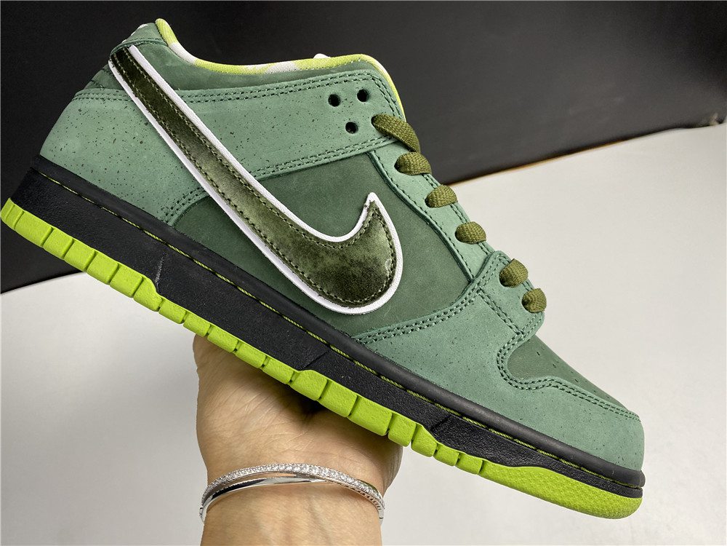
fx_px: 546
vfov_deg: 53.1
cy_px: 273
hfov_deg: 67.3
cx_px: 364
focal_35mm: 26
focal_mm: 4.25
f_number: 1.8
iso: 64
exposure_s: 1/100
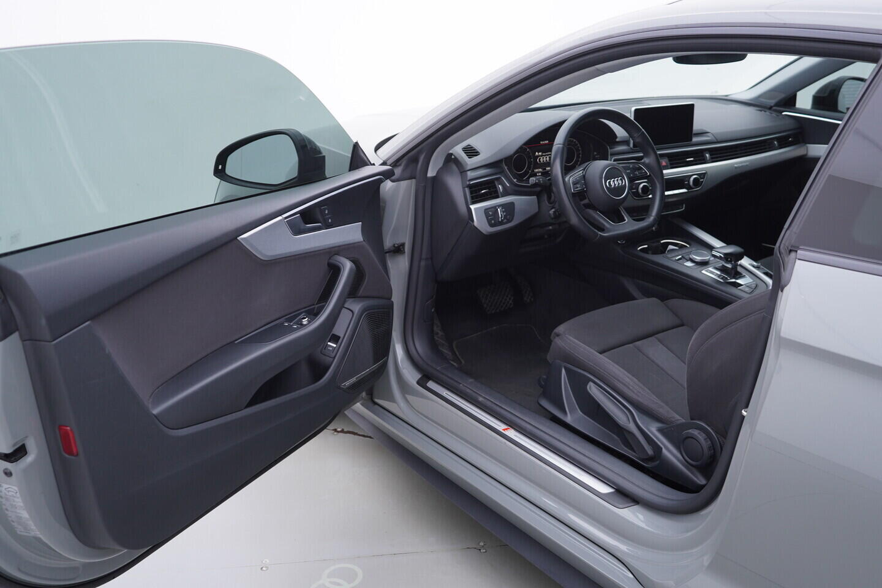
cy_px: 294
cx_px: 441
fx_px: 882
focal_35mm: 36
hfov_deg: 53.1
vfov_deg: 36.9
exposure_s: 1/50
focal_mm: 24
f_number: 3.2
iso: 125
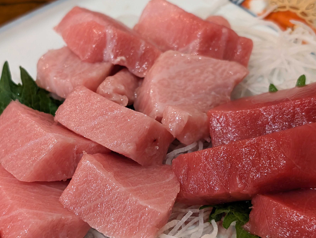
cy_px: 148
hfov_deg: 31.6
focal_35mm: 61
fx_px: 558
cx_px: 140
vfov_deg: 24.0
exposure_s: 1/28.6
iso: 616
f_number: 1.68
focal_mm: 6.9
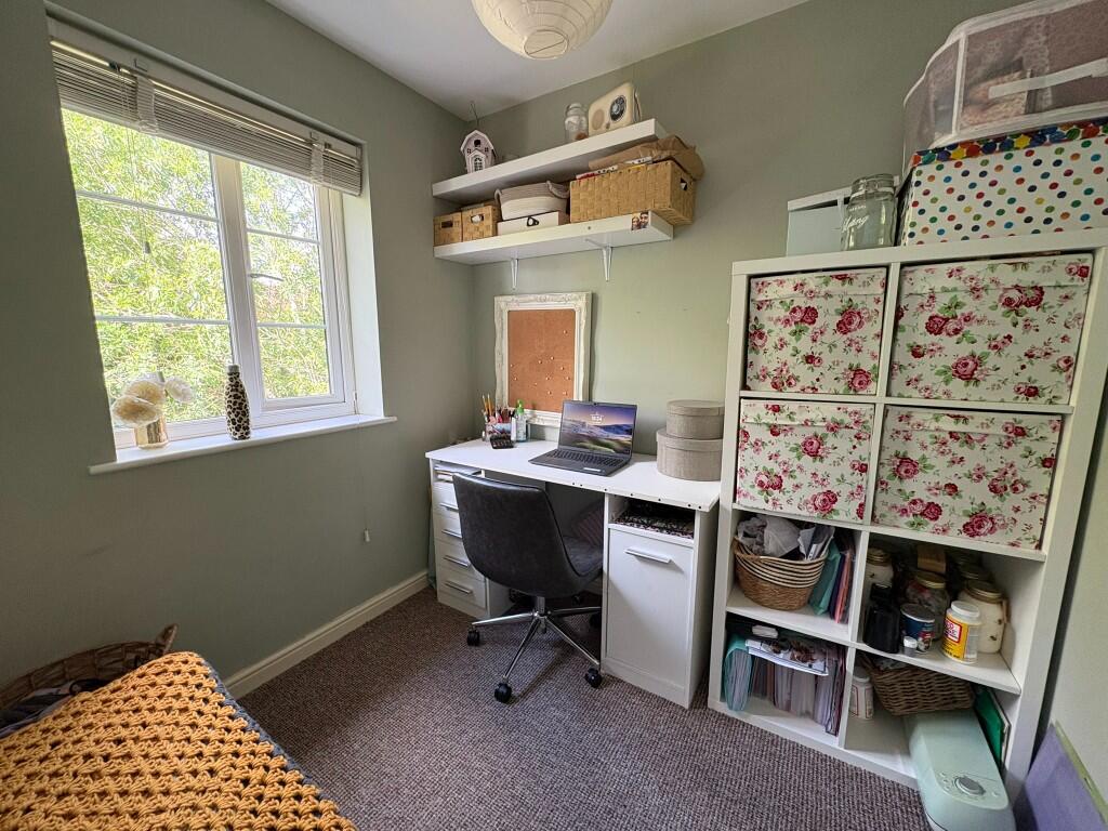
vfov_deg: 85.7
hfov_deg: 102.1
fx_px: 448
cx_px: 554
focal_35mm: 14
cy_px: 416
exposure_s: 1/60
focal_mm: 2.22
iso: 320
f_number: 2.2
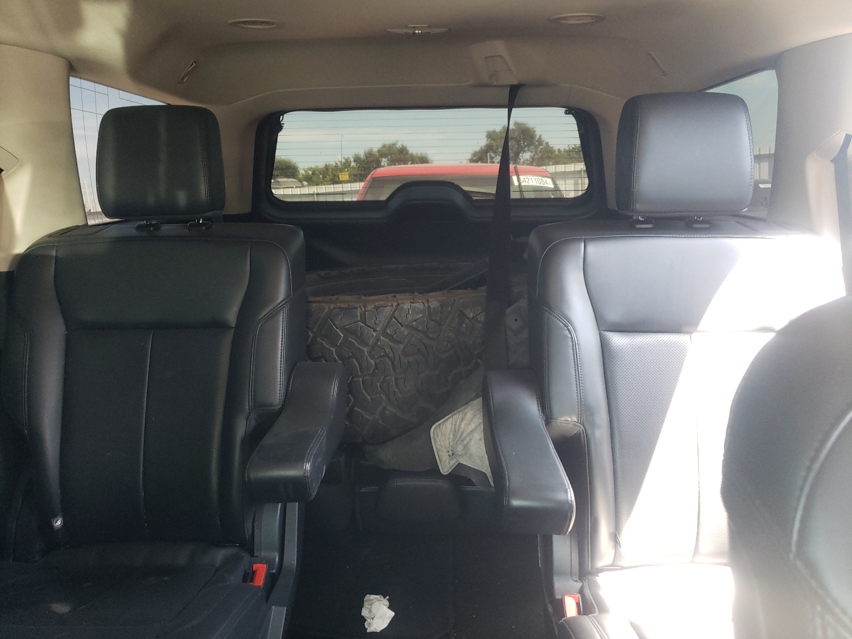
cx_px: 426
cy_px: 320
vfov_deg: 53.1
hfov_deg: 67.3
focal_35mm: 26
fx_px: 640
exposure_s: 1/60.2
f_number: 1.5
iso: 178
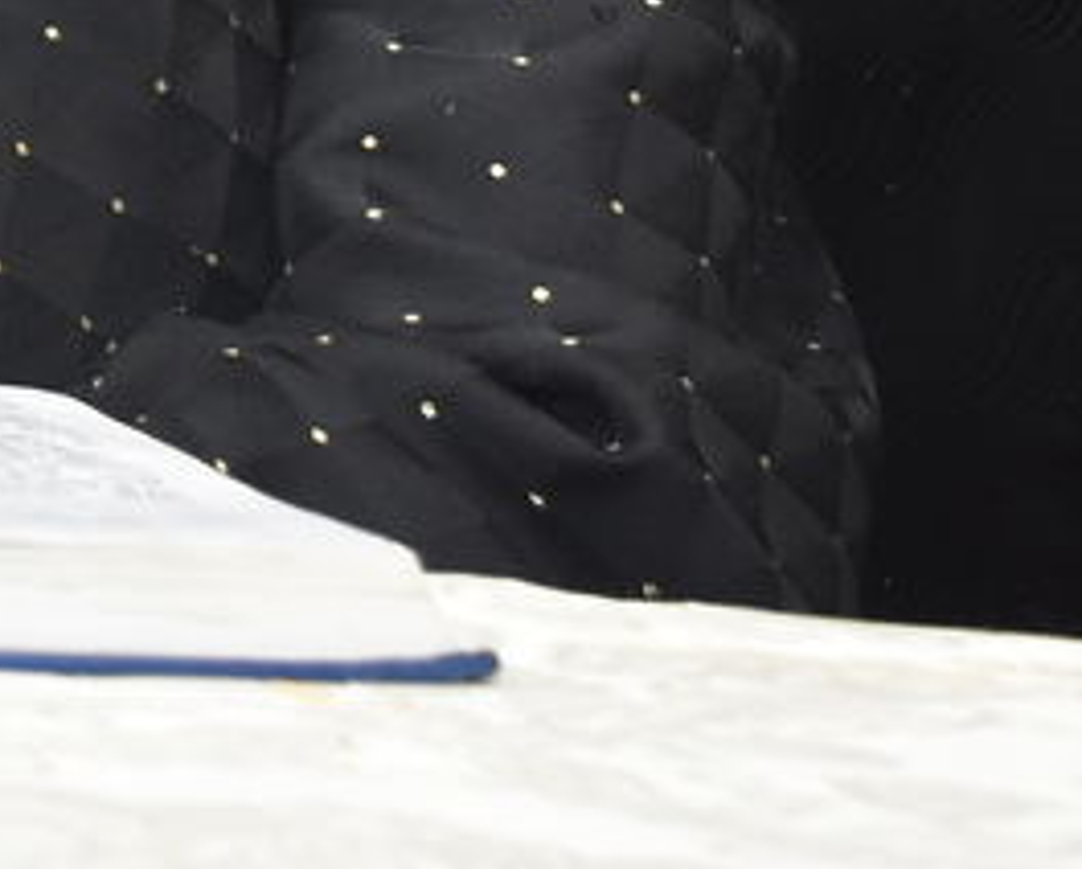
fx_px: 5260
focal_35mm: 164
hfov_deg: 10.4
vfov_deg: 8.8
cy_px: -1017
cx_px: -1361
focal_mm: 22
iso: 1000
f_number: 5.6
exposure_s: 1/100
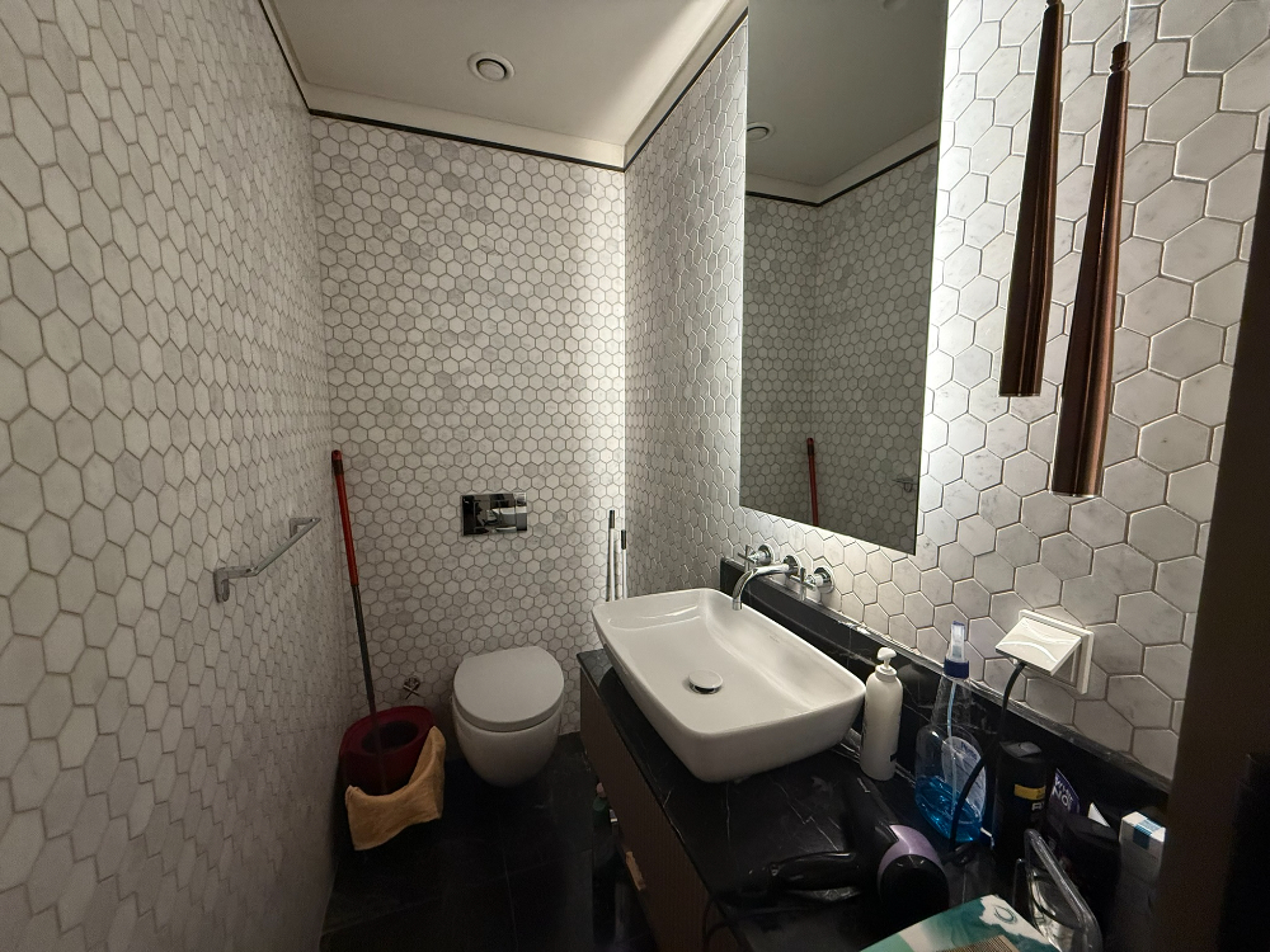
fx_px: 514
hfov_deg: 102.1
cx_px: 635
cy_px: 476
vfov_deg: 85.7
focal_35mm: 14
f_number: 2.2
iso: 500
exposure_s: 1/50
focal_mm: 2.22
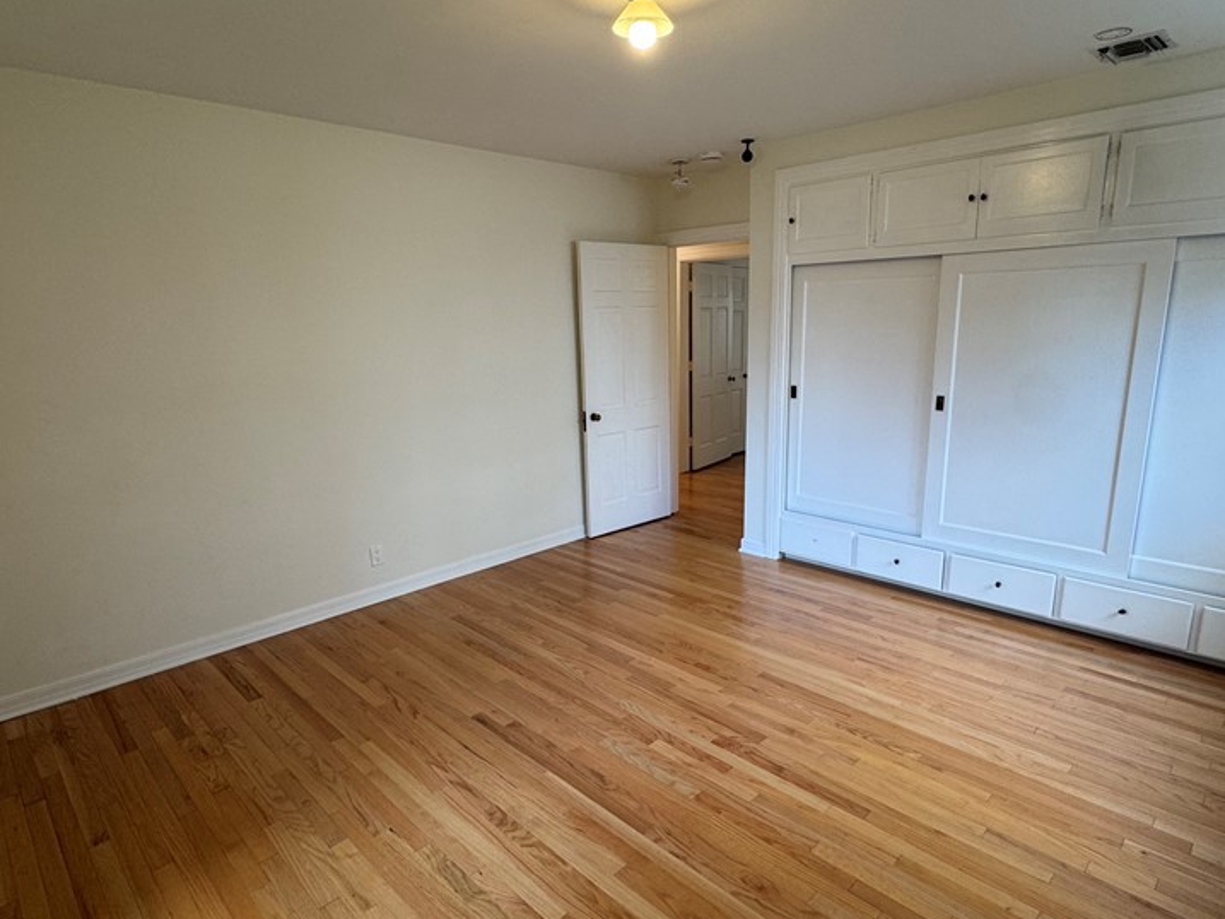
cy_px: 480
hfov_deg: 81.7
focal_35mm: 20
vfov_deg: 66.0
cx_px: 629
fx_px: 708
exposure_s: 1/120
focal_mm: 2.22
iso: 100
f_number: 2.2
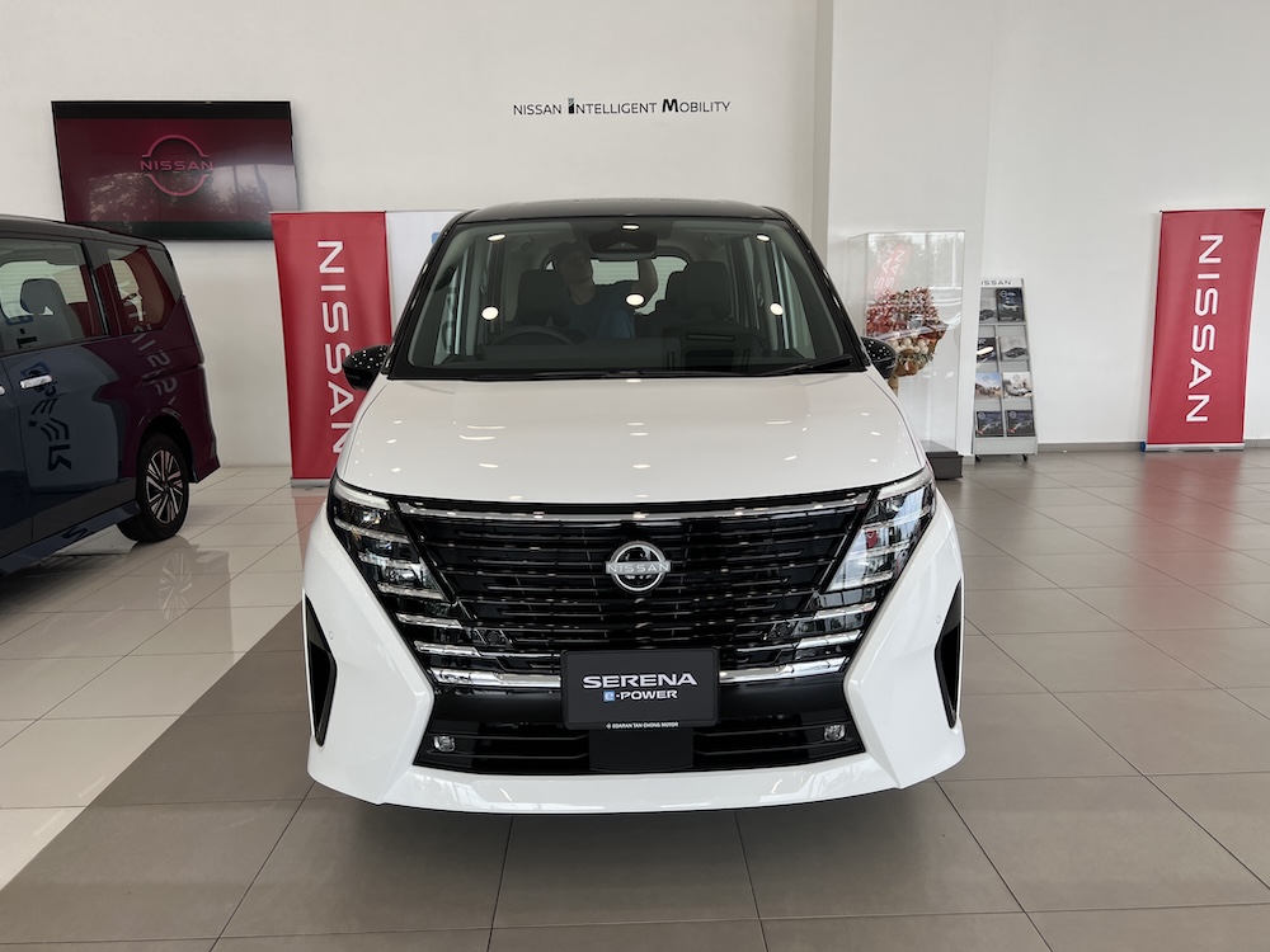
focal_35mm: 26
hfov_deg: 67.3
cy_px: 476
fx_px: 954
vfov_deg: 53.1
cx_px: 635
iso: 50
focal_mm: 5.7
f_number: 1.5
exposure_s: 1/456
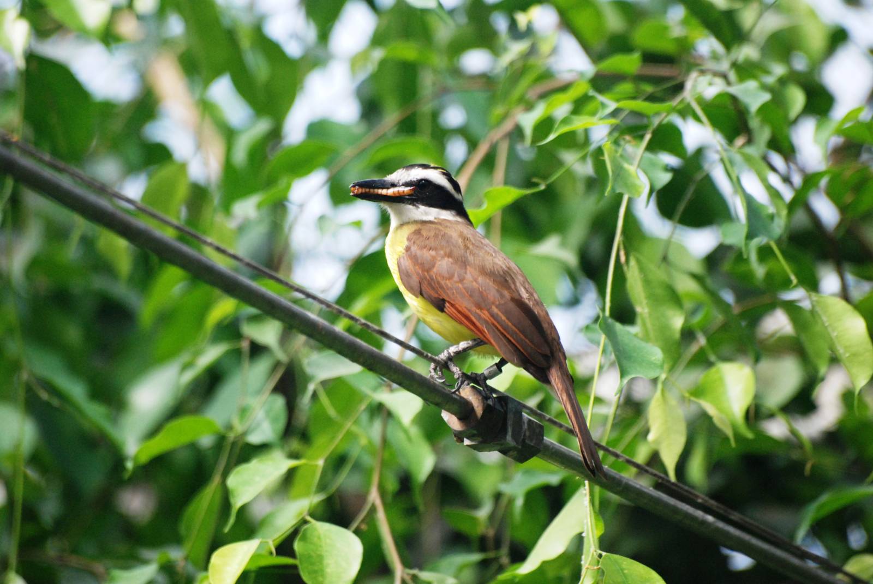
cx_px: 436
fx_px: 10925
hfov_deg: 4.6
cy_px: 292
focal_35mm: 450
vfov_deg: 3.1
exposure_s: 1/640
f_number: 5.6
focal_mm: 300
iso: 1000
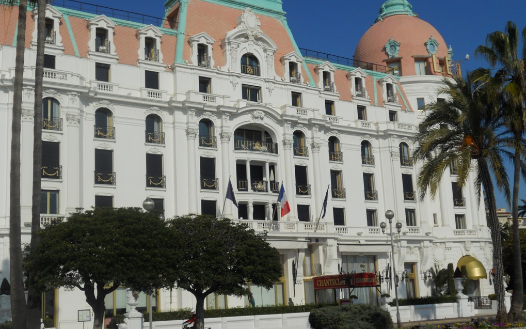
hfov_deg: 41.1
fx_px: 702
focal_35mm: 49
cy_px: 174
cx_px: 263
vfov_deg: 26.3
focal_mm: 8.2
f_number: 10.8
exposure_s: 1/400
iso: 80
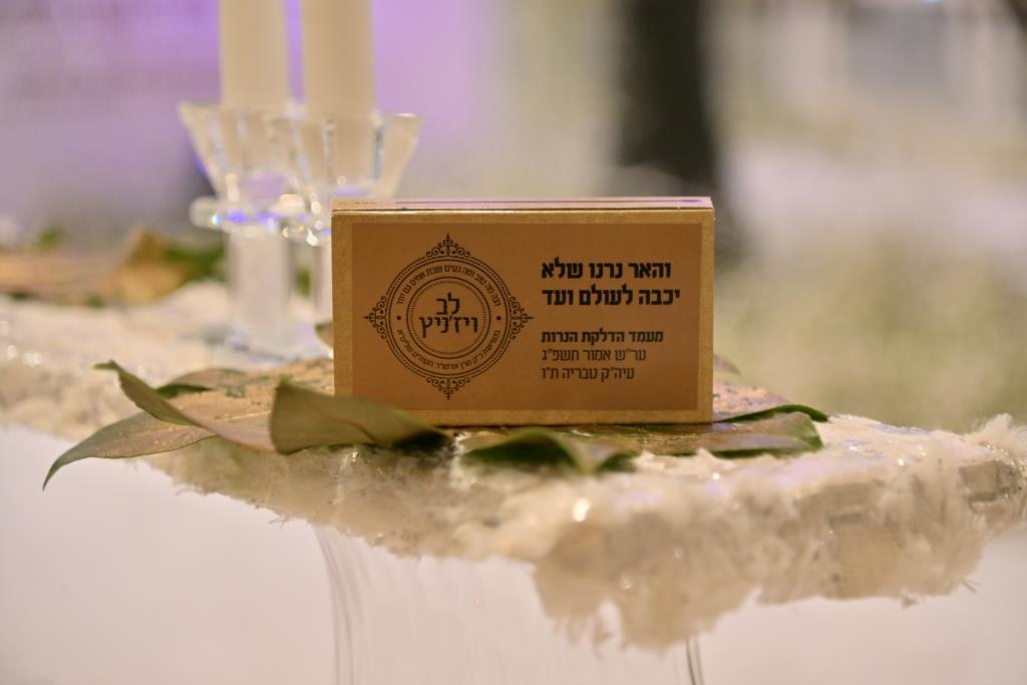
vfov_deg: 11.4
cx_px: 514
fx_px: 3424
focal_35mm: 120
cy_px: 342
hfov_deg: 17.1
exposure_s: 1/160
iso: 400
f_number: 4
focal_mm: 120
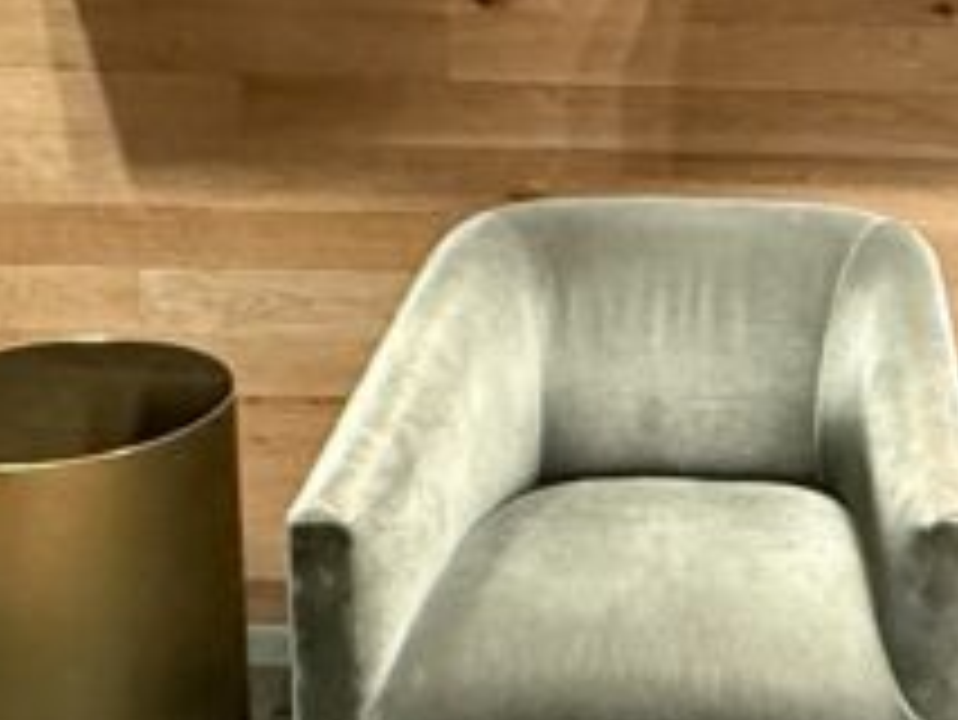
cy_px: 63
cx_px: 1007
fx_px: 2132
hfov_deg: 24.0
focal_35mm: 77
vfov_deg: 18.8
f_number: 2.2
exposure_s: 1/60
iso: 400
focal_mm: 2.22
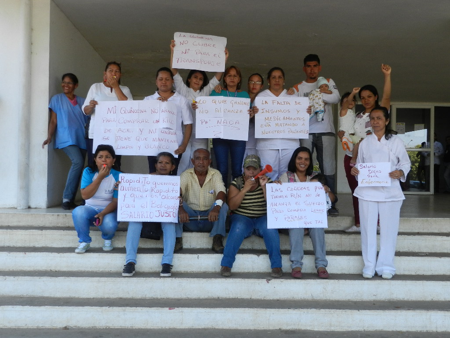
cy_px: 169
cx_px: 225
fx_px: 494
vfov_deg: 37.7
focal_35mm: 38
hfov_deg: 49.0
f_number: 4
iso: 160
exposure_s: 1/125
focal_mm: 6.7
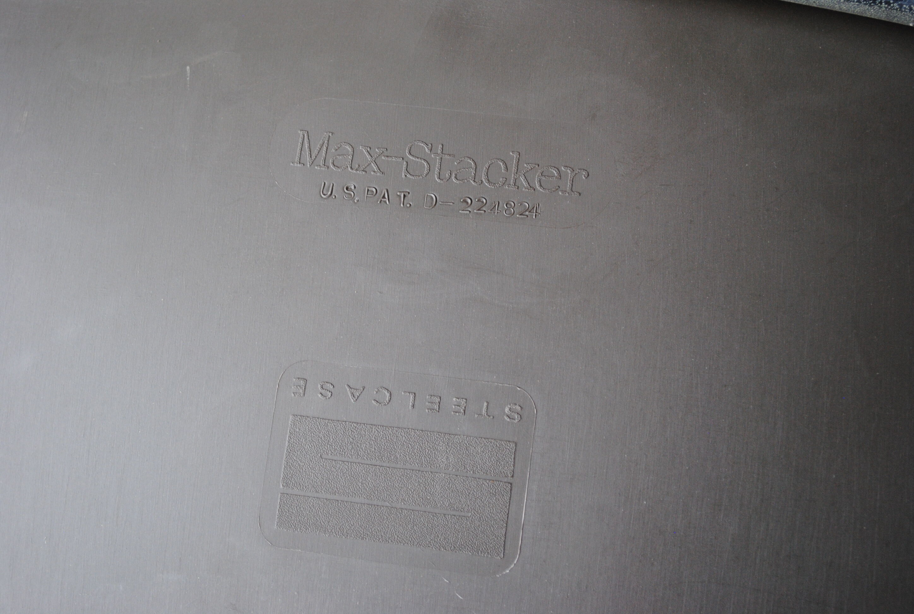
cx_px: 457
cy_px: 307
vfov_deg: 22.7
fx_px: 1526
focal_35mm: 60
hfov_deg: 33.3
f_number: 5.3
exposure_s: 1/30
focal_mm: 40
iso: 560
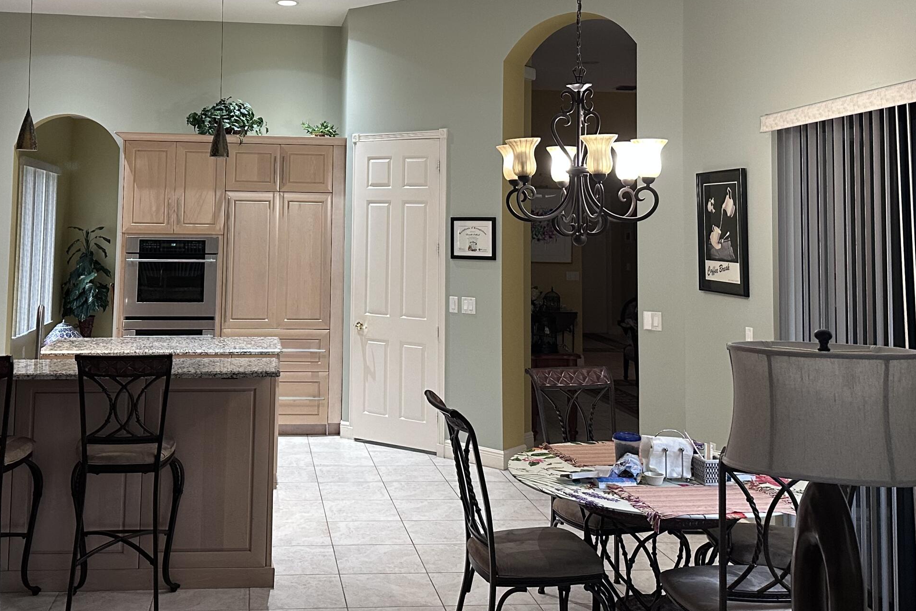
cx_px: 359
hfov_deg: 49.2
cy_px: 149
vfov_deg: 33.5
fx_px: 992
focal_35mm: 39
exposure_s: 1/60
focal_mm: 6.86
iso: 320
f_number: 1.78
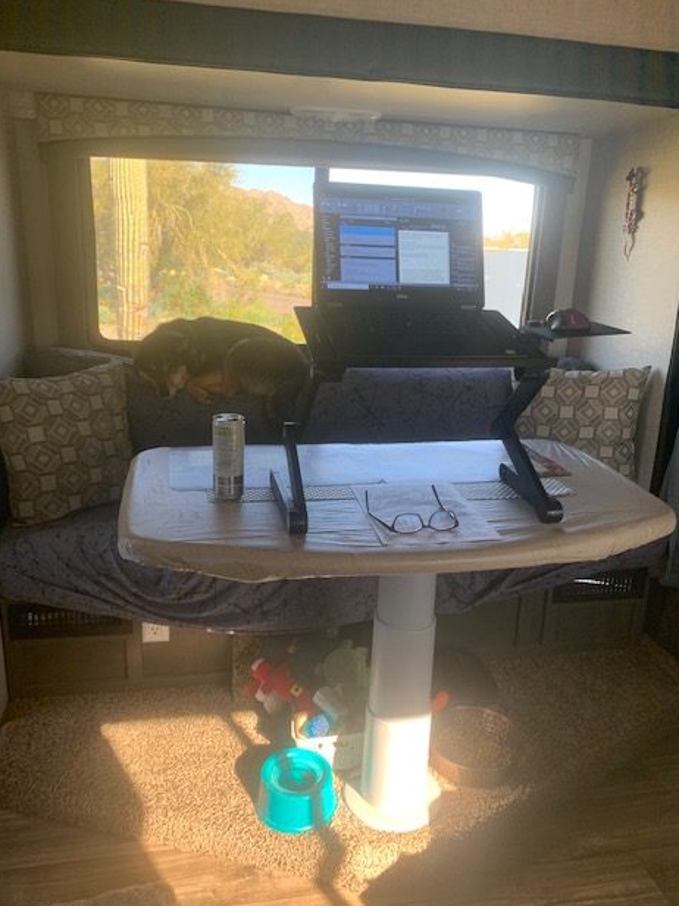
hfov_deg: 51.4
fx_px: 706
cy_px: 465
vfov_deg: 65.3
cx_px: 344
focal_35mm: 27
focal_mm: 4.25
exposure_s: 1/105
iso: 100
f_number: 1.8
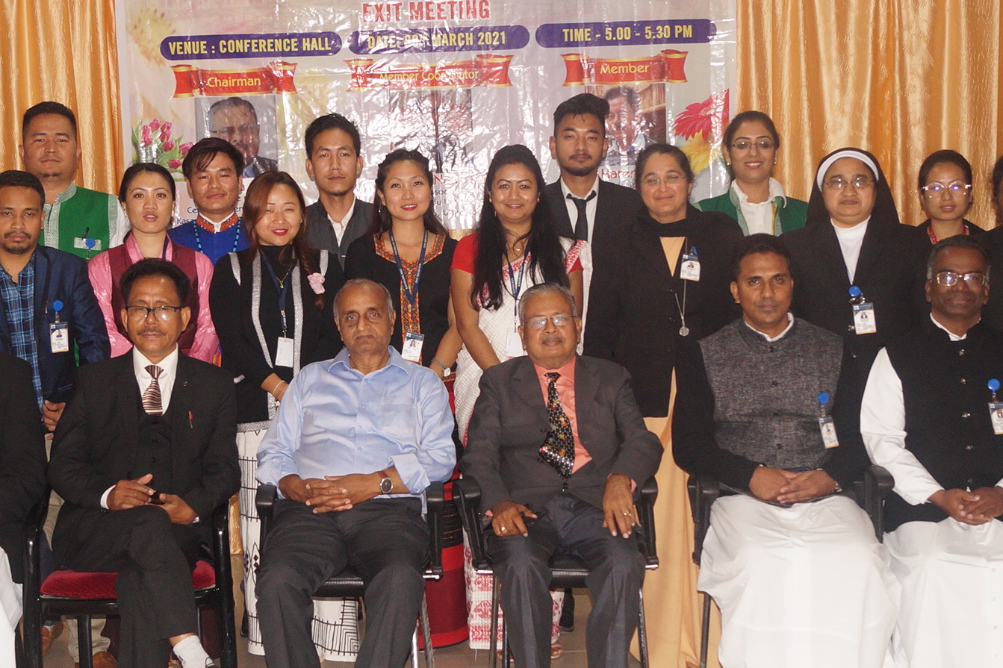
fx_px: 1532
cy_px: 346
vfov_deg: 24.6
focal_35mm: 55
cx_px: 448
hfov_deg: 36.2
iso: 800
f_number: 3.5
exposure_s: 1/100
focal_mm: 18
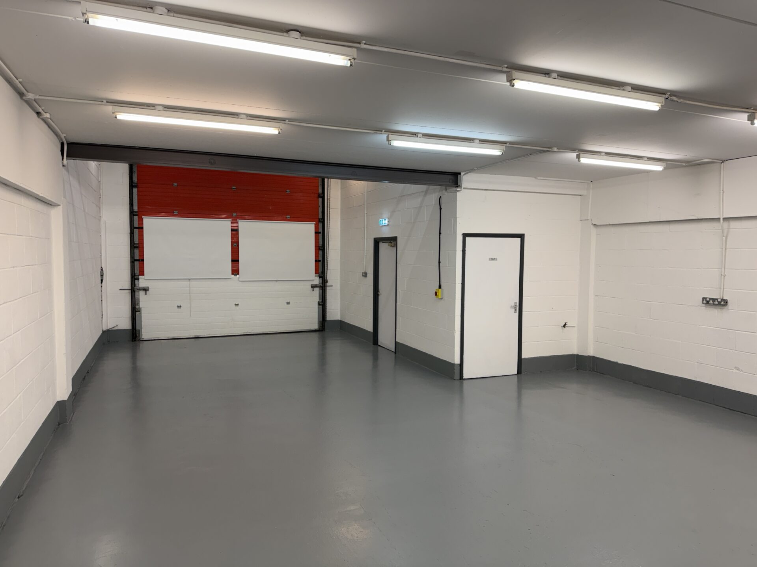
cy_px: 284
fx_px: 525
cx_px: 378
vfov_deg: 56.8
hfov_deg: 71.6
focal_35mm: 24
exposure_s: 1/100
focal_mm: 6.76
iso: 100
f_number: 1.78
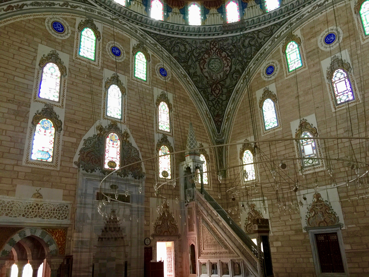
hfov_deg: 61.7
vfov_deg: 48.2
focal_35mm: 29
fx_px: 309
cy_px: 138
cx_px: 184
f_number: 2.2
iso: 100
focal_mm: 4.15
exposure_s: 1/17
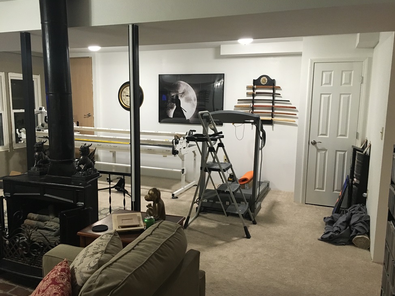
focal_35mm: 30
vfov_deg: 46.8
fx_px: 342
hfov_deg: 59.9
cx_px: 191
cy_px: 149
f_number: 2.2
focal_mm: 4.15
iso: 160
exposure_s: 1/30
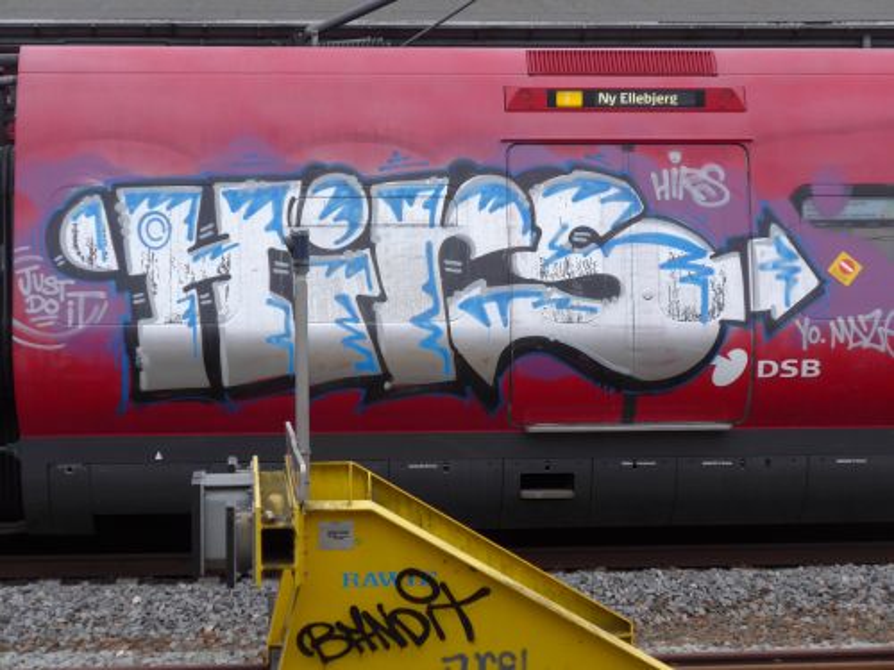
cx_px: 447
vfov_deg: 18.4
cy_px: 335
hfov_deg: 24.4
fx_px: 2066
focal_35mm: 80
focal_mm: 16
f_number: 4.4
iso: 400
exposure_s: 1/50
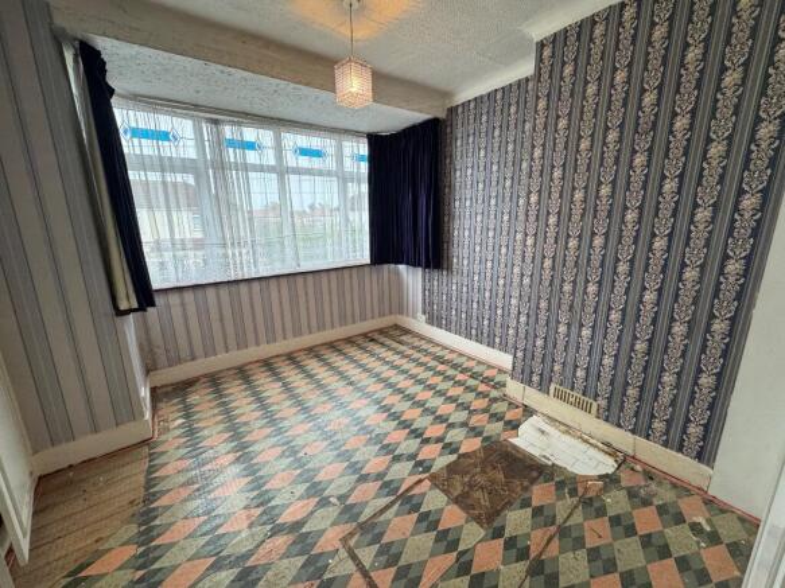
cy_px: 294
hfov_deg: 102.1
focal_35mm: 14
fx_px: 317
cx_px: 392
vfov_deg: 85.7
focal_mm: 2.22
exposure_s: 1/100
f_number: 2.2
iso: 200
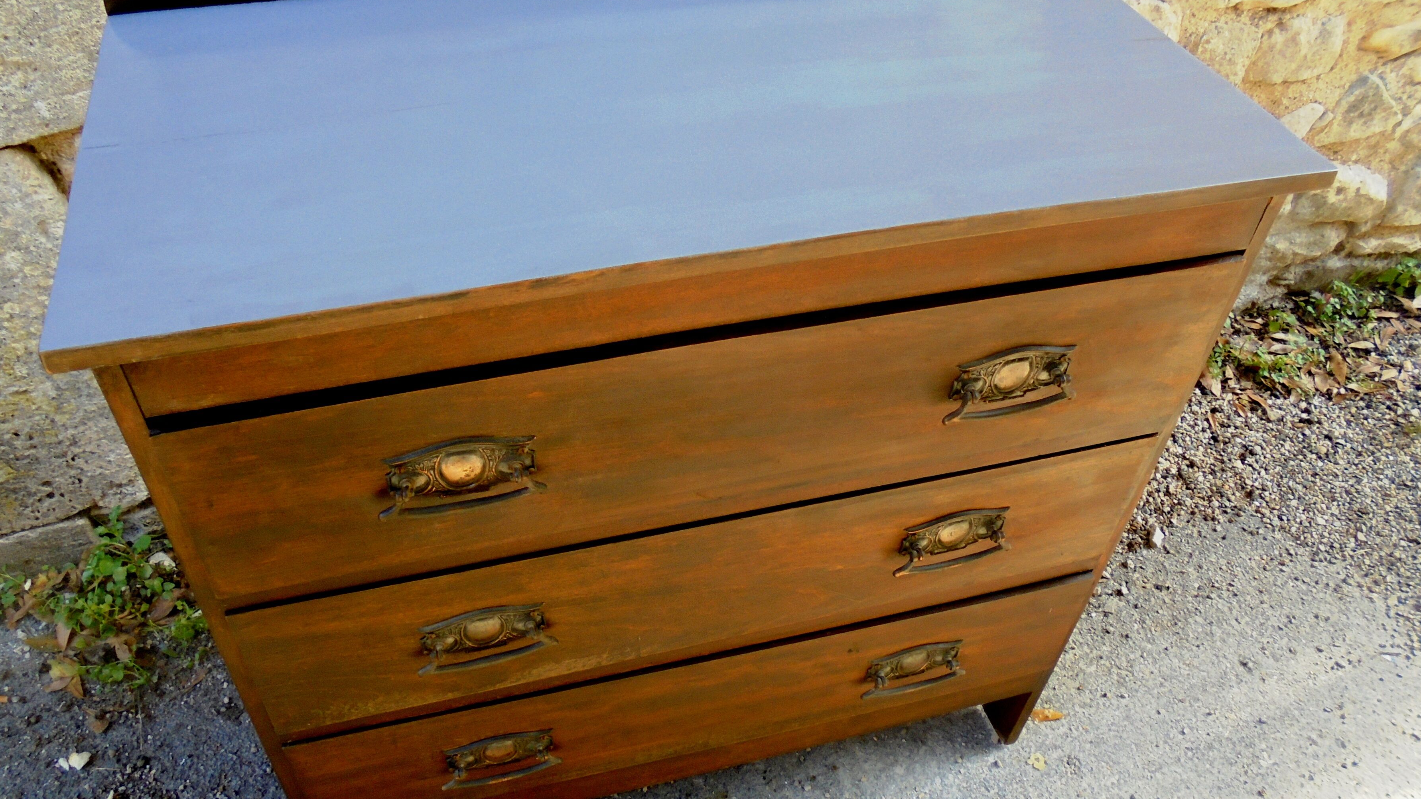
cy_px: 400
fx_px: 1093
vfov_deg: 40.2
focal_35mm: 29
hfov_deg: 66.1
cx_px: 695
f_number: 3.5
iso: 100
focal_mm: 4.6
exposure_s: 1/40
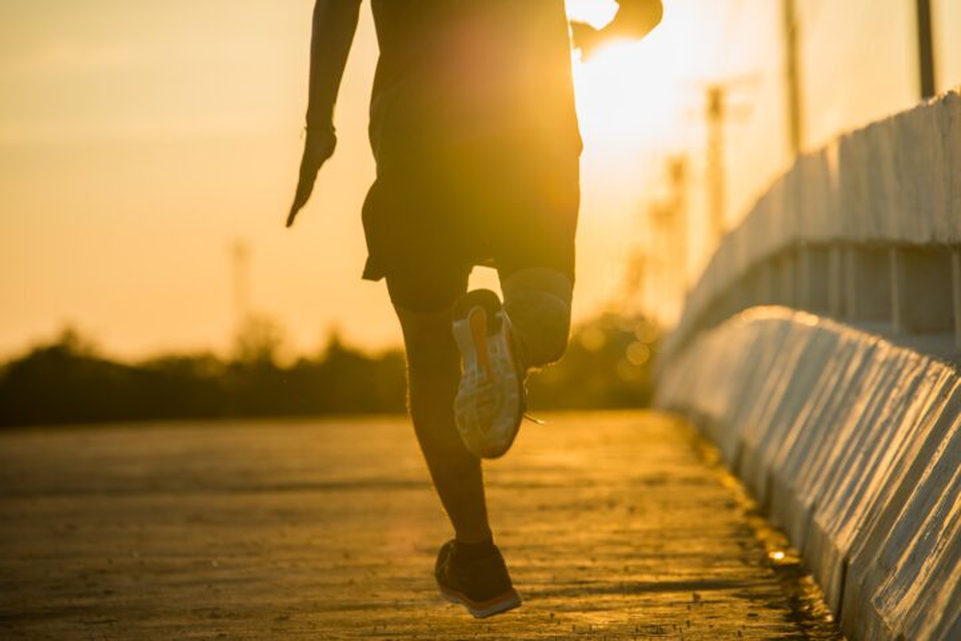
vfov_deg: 6.9
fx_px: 5338
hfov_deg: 10.3
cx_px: 480
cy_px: 320
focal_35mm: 200
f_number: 5
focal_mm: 200
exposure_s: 1/500
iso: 100
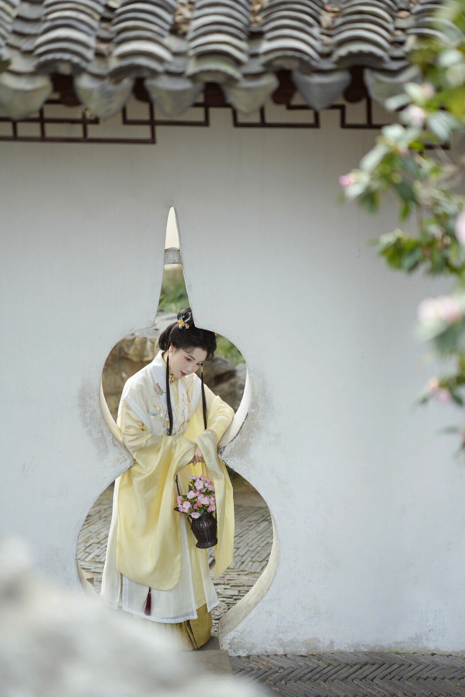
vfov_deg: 23.9
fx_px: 1647
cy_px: 348
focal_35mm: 85
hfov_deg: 16.1
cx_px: 232
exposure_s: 1/250
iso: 100
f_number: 1.4
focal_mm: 85
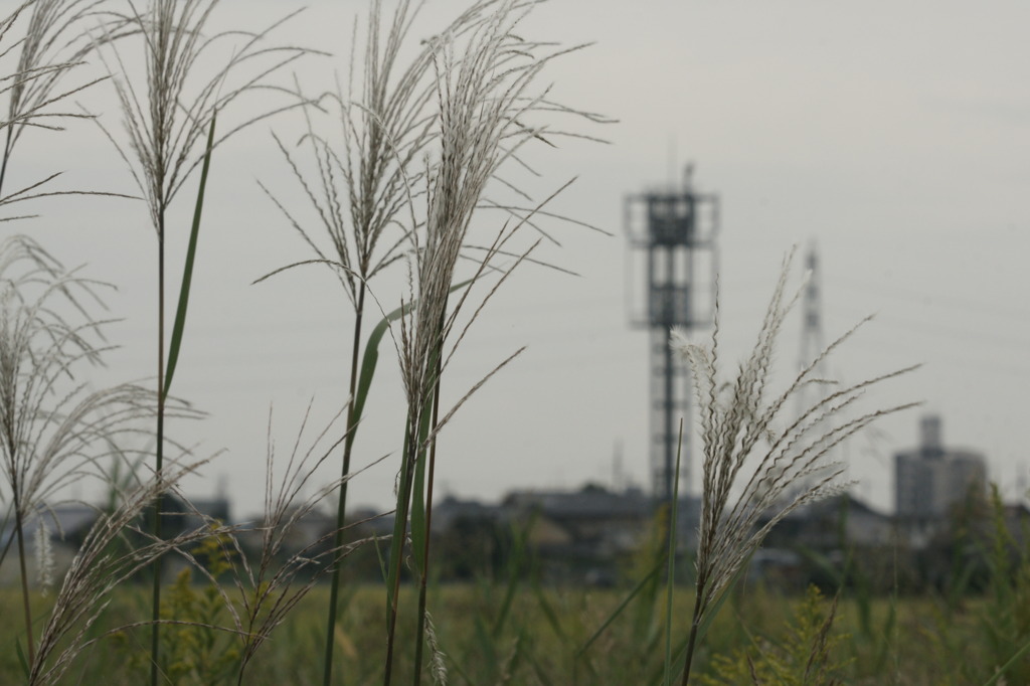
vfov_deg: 5.7
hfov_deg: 8.6
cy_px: 343
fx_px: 6864
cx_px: 515
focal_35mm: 240
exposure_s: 1/200
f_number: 22
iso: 400
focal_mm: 160
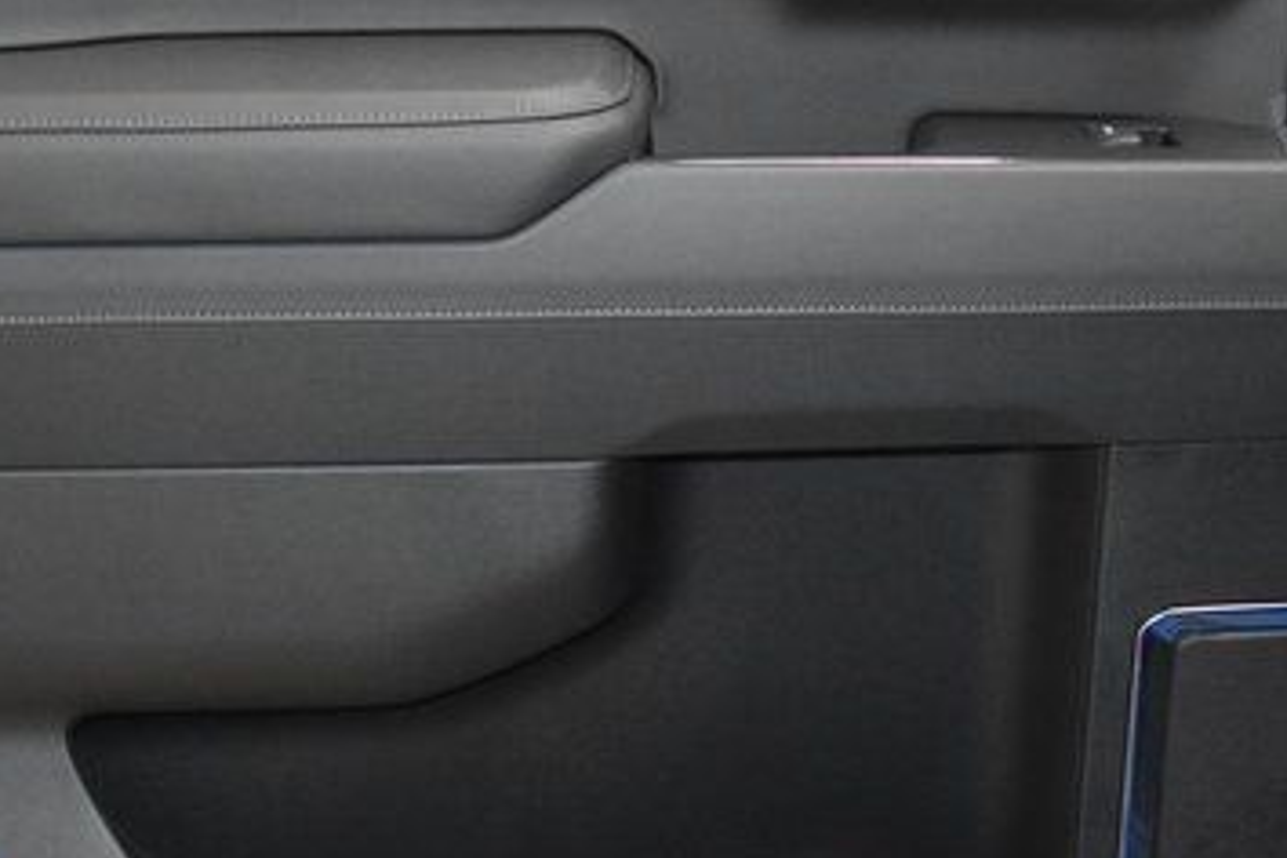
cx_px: 600
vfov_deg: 20.9
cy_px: 394
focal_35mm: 65
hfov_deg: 30.9
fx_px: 2324
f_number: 3.8
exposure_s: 1/125
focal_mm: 24
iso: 3200
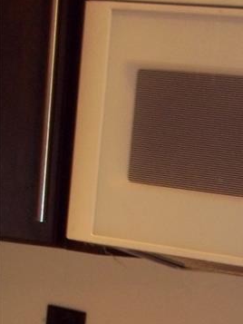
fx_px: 1132
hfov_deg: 11.5
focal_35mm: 121
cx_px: 404
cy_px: 463
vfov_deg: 15.2
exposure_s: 1/30
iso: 160
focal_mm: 6.5
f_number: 3.1
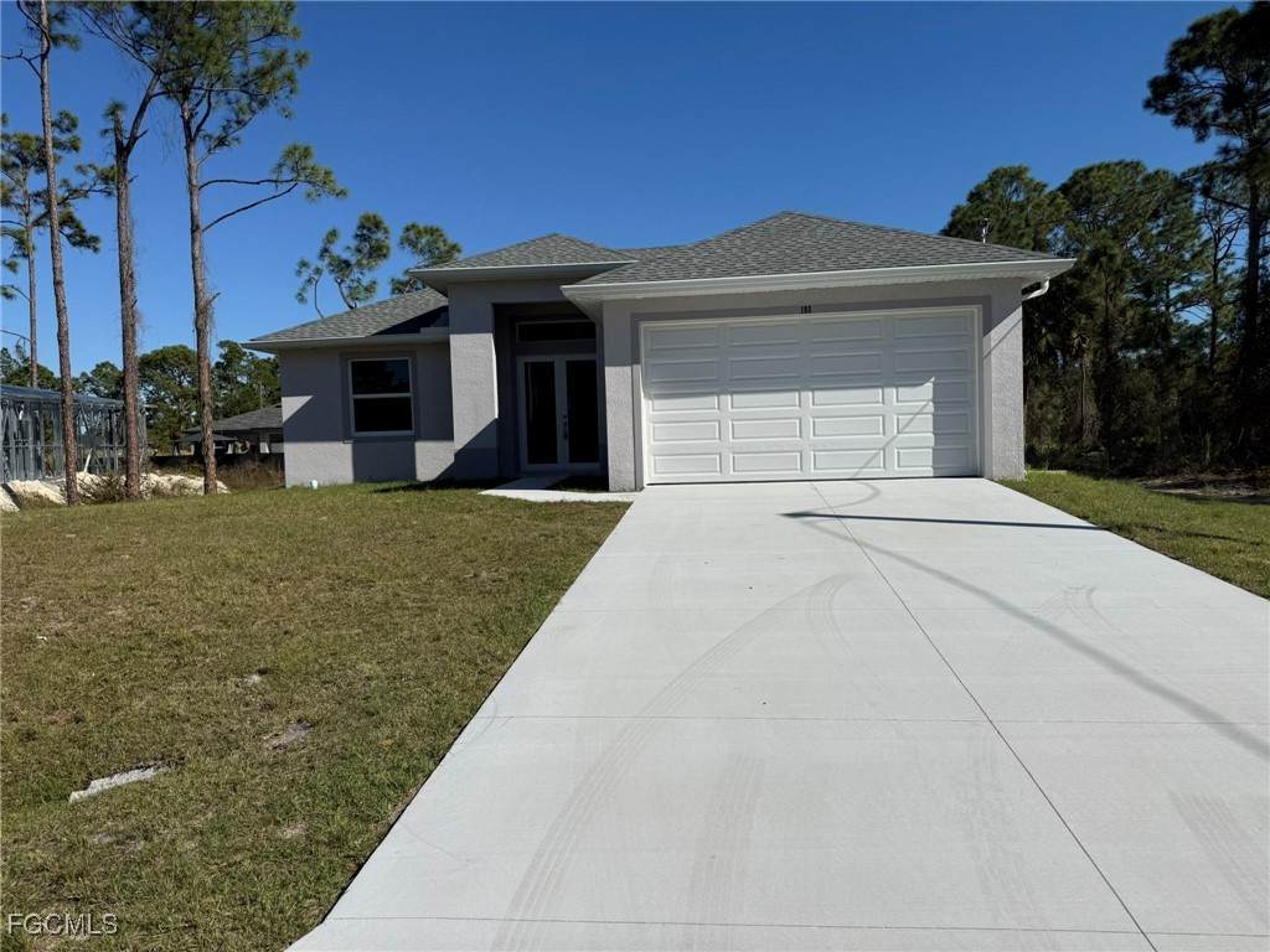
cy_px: 476
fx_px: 881
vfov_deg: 56.8
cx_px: 635
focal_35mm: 24
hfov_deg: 71.6
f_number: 1.78
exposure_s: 1/10309
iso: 80
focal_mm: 6.76
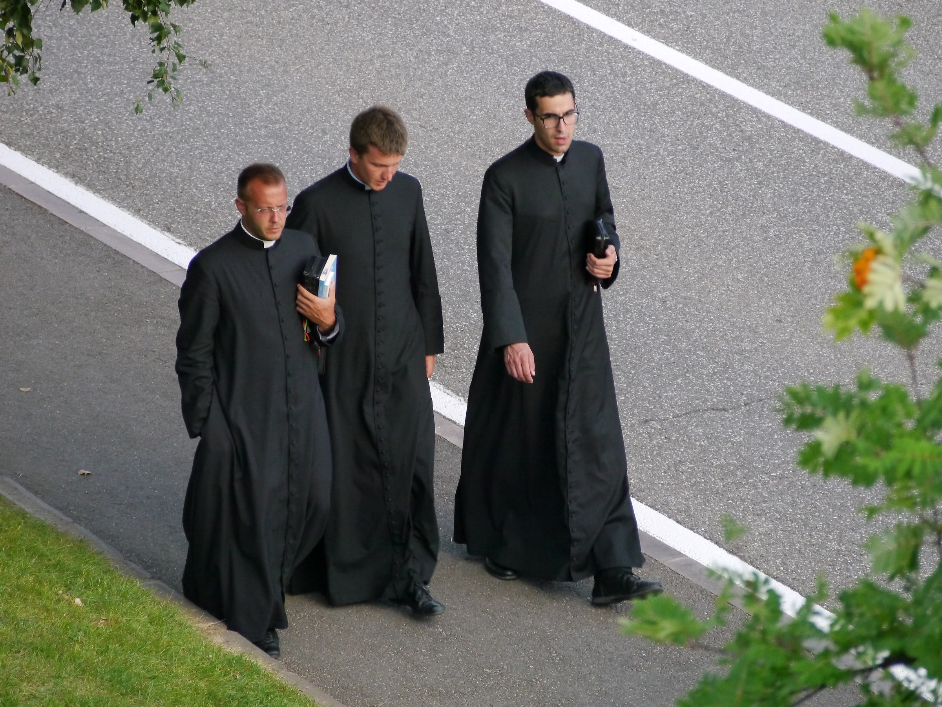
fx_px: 8164
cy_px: 354
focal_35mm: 300
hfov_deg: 6.6
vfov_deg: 5.0
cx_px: 471
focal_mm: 150
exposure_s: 1/320
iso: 1250
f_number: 5.6
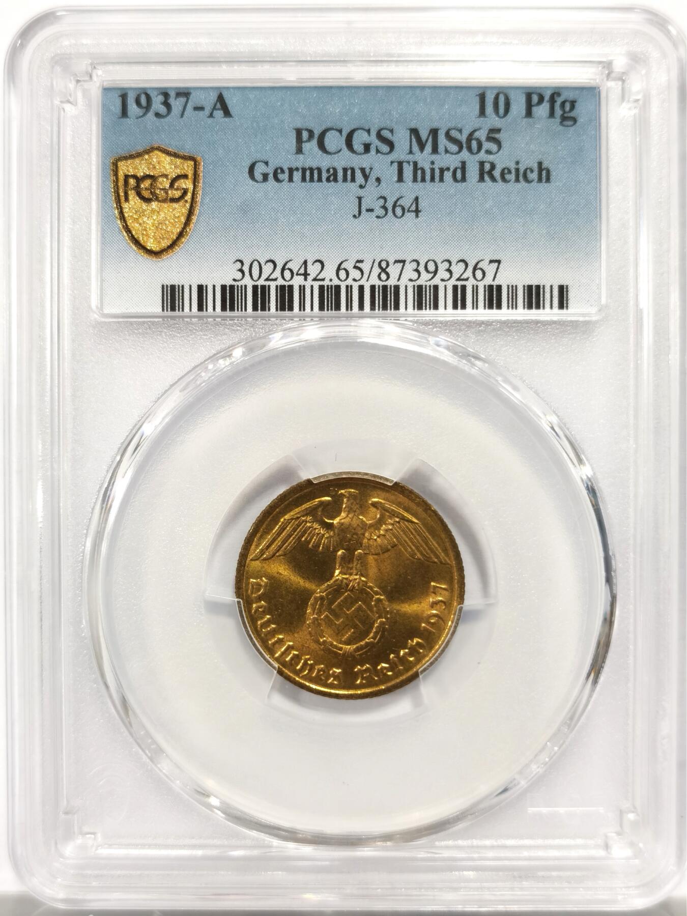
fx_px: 1429
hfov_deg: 27.0
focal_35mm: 54
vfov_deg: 35.5
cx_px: 344
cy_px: 458
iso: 160
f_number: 16
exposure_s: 1/100
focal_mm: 5.56
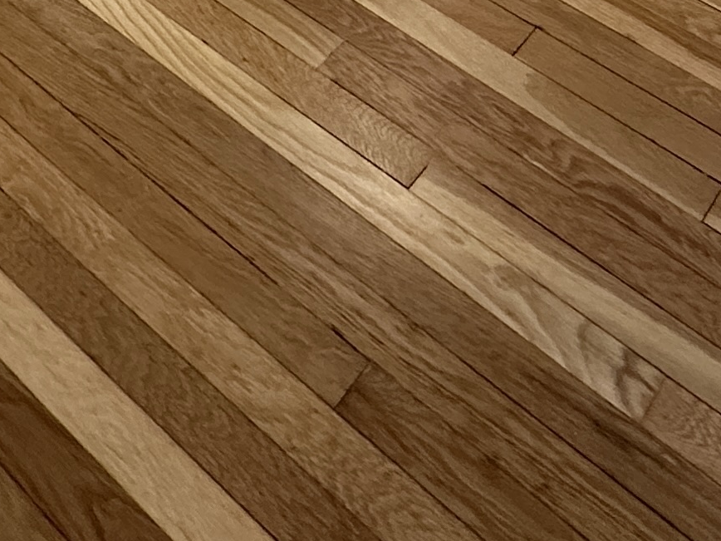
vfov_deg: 15.1
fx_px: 1354
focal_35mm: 65
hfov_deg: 29.8
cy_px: -706
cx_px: 428
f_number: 2.2
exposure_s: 1/60
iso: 200
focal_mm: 2.22
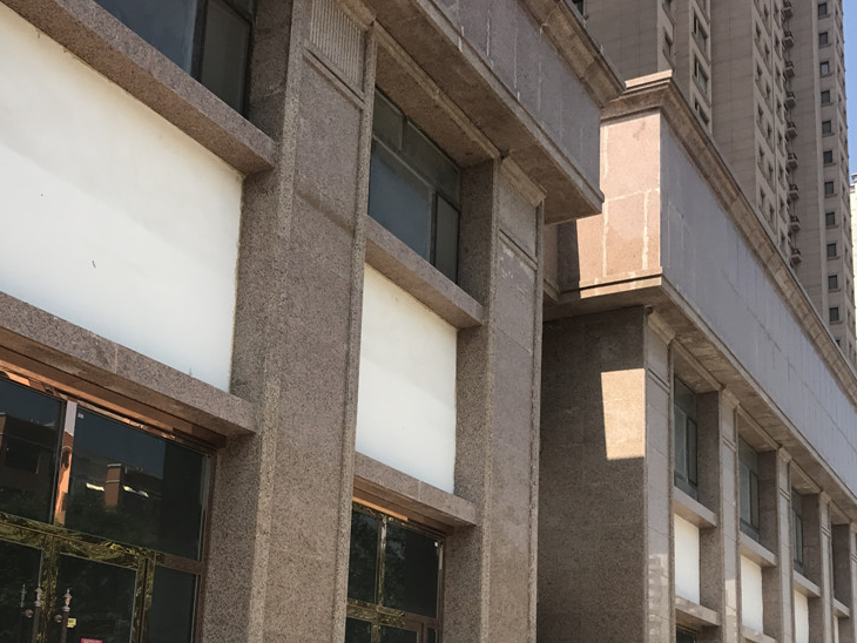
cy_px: 524
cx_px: 463
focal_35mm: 46
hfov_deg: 41.2
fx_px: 1139
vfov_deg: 30.7
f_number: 1.8
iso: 20
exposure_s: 1/1473
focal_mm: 3.99
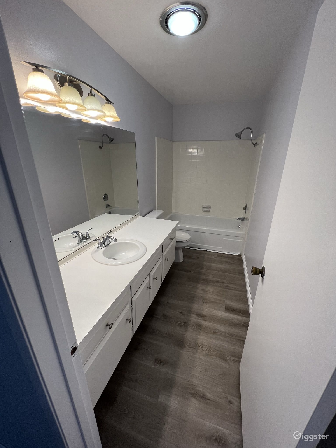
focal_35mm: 13
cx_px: 168
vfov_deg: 106.2
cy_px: 224
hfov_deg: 89.9
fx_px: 168
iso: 125
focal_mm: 1.57
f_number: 1.8
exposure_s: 1/120
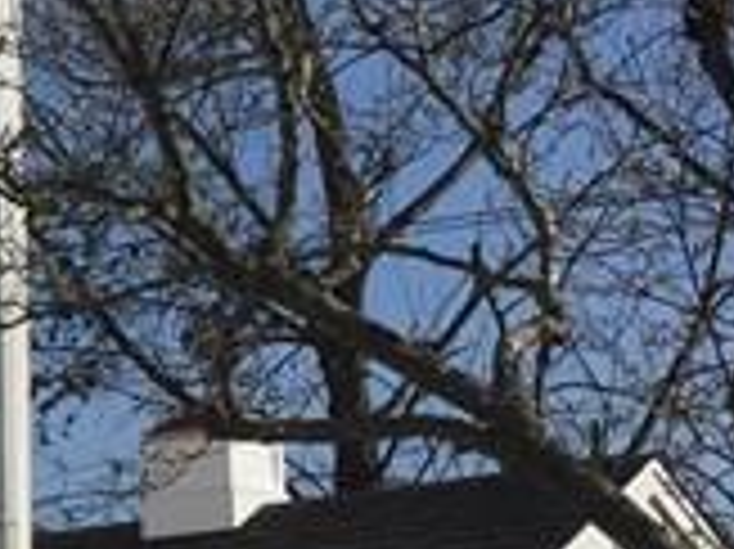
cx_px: -941
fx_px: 3856
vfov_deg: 8.1
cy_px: 634
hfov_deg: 9.8
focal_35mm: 182
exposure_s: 1/5650
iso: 32
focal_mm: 4.15
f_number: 2.2
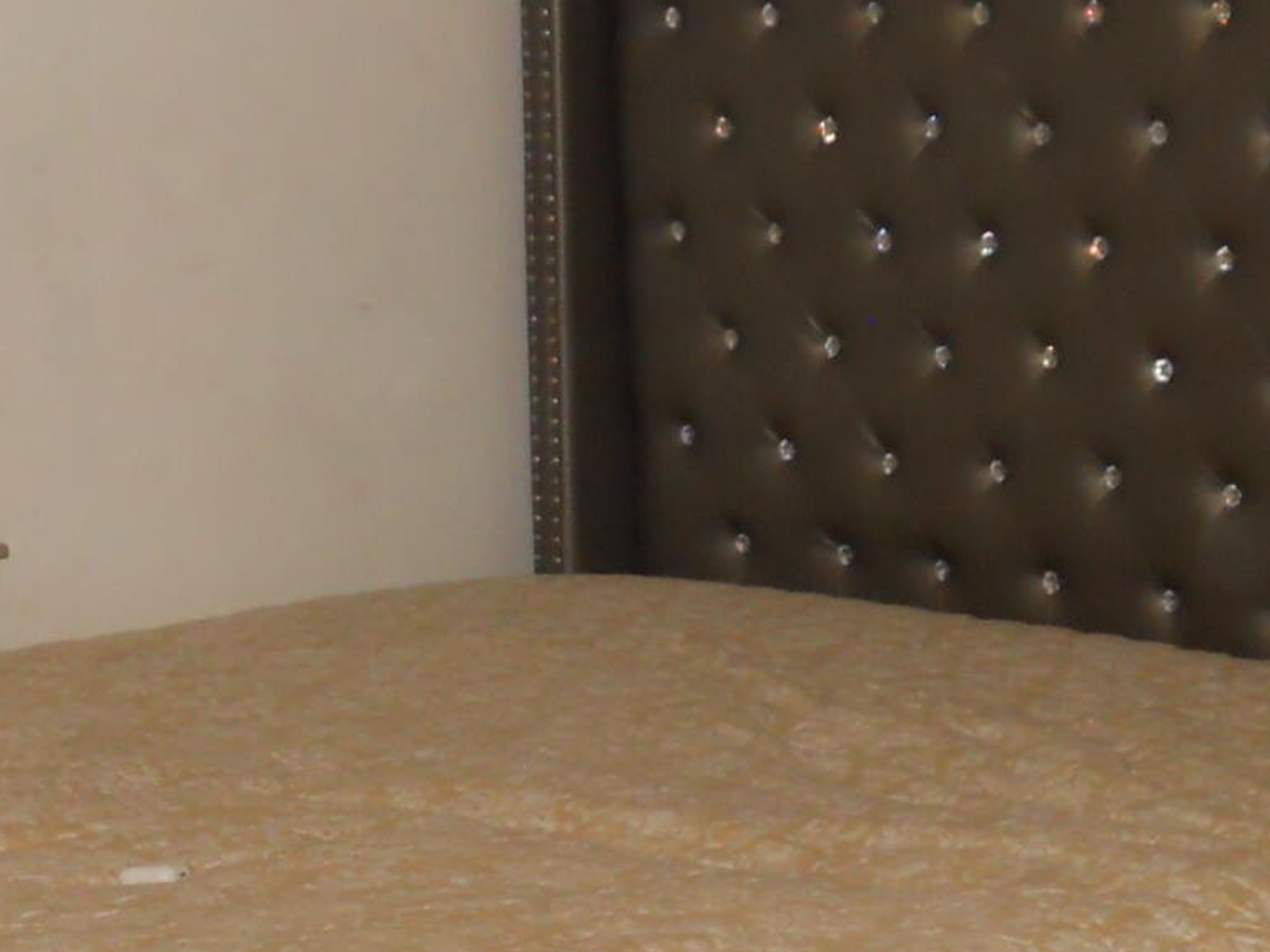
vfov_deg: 13.3
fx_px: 4036
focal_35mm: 110
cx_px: 703
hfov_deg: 17.9
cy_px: 864
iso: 160
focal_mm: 5
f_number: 2.7
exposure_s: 1/25
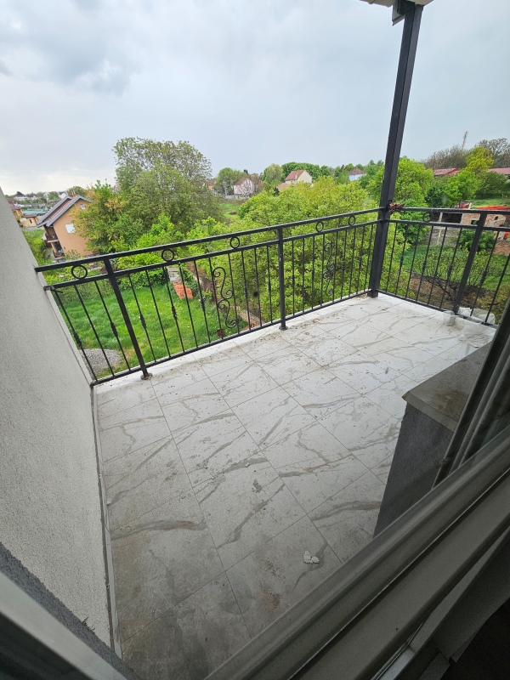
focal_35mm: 13
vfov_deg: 106.2
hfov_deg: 89.9
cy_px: 340
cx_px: 255
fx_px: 255
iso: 50
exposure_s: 1/266
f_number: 2.2
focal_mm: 2.2
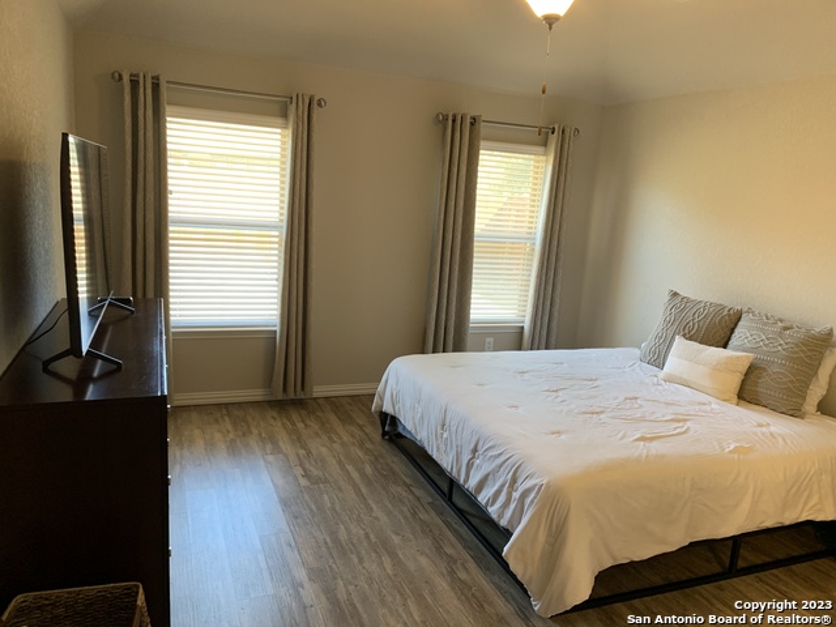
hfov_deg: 67.3
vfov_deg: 53.1
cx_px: 418
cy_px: 314
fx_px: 628
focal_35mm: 26
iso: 125
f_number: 1.8
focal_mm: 4.25
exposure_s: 1/60
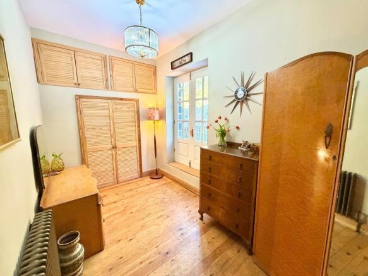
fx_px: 149
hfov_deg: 102.1
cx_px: 184
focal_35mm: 14
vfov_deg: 85.7
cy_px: 138
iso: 320
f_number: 2.2
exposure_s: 1/50
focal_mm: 2.22
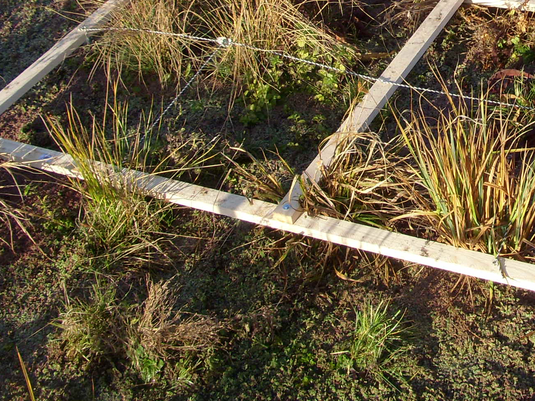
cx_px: 461
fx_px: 1113
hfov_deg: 26.3
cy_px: 10
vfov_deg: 19.9
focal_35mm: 72
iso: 80
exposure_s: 1/500
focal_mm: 6
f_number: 3.5
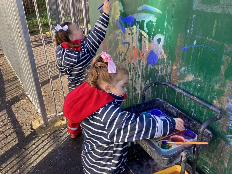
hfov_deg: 58.4
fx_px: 208
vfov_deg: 45.4
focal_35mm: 31
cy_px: 87
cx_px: 116
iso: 40
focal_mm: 3.3
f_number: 2.4
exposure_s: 1/120
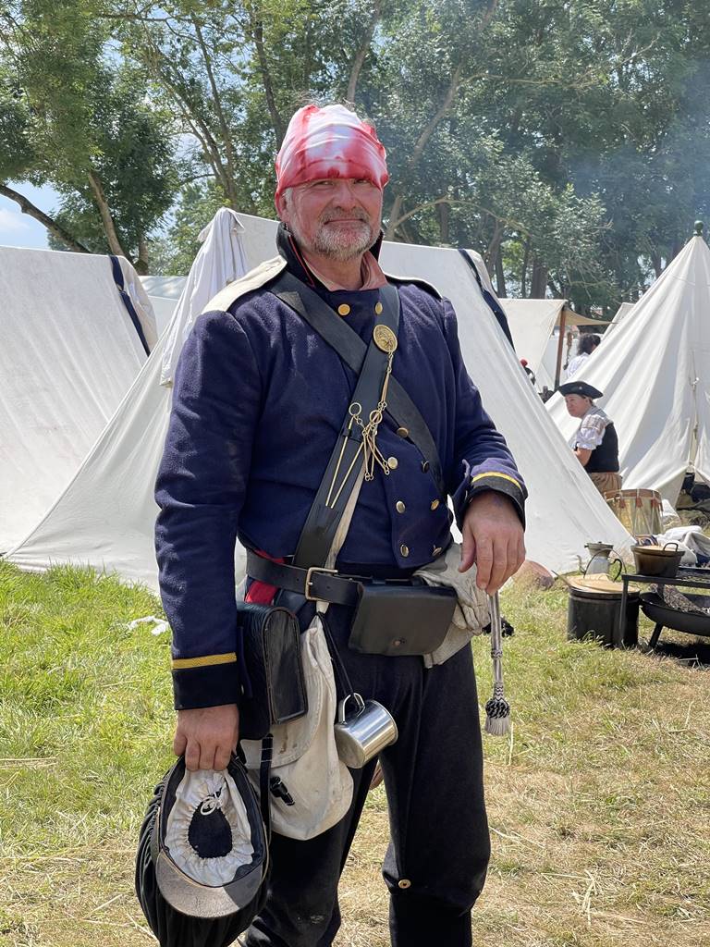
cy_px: 474
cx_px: 355
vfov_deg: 30.3
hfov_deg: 22.9
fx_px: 1750
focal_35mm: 64
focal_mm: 7.5
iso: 20
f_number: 2.2
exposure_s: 1/786
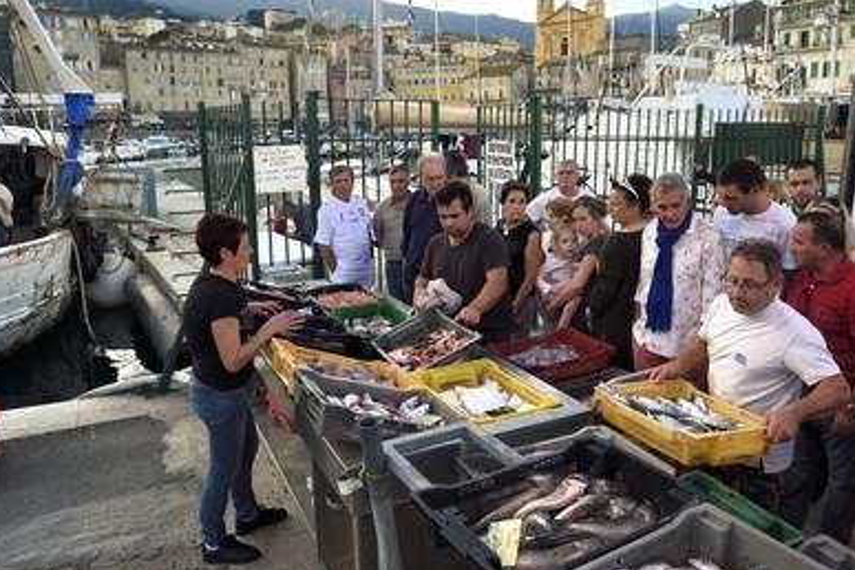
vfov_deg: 49.5
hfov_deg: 69.3
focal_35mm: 26
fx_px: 617
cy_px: 272
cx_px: 452
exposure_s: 1/250
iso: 400
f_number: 7.1
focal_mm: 24
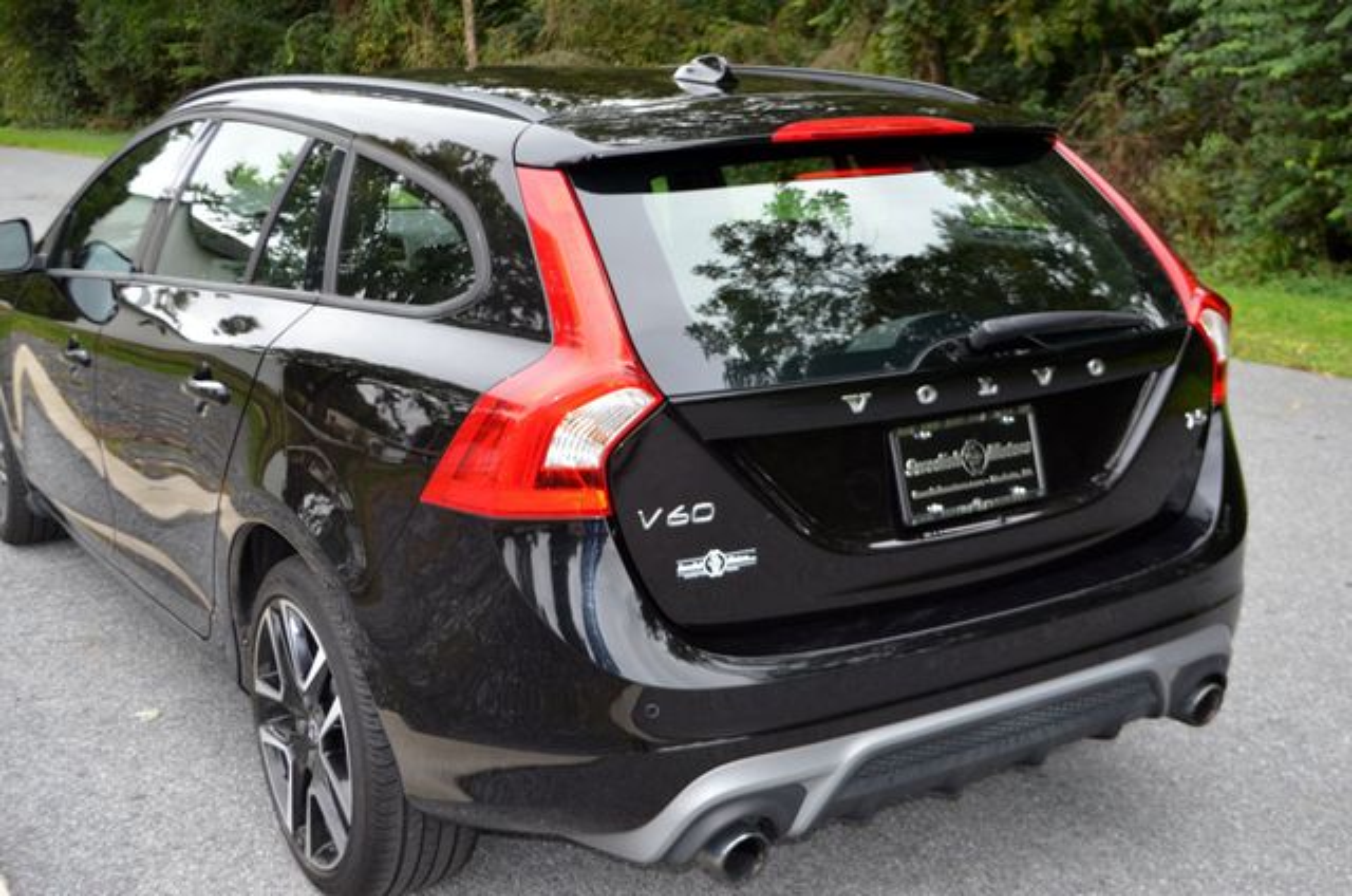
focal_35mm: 45
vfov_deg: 29.7
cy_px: 448
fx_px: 1687
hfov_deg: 43.7
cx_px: 676
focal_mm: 30
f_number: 4.5
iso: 220
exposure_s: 1/125
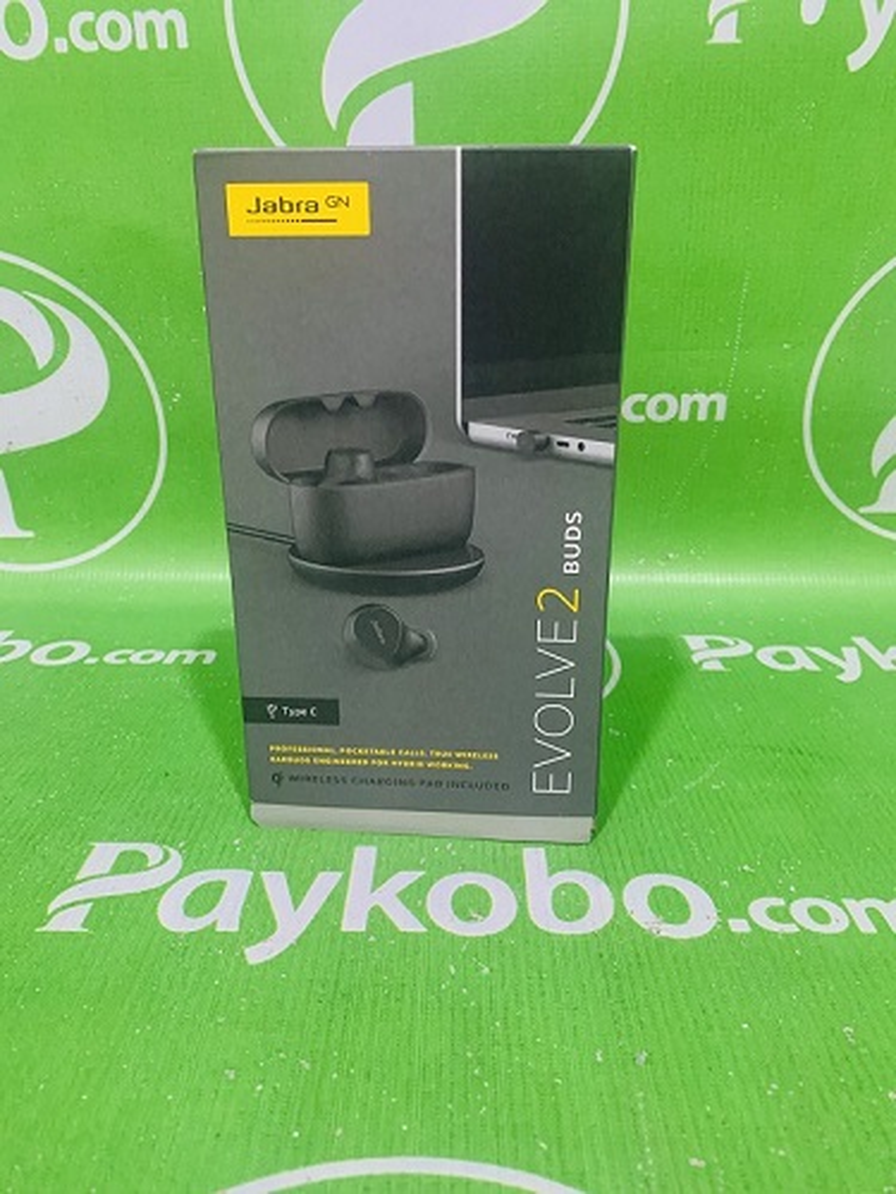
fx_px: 897
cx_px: 448
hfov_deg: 53.1
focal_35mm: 26
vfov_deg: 67.3
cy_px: 597
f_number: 1.8
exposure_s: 1/48
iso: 400
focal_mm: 4.25
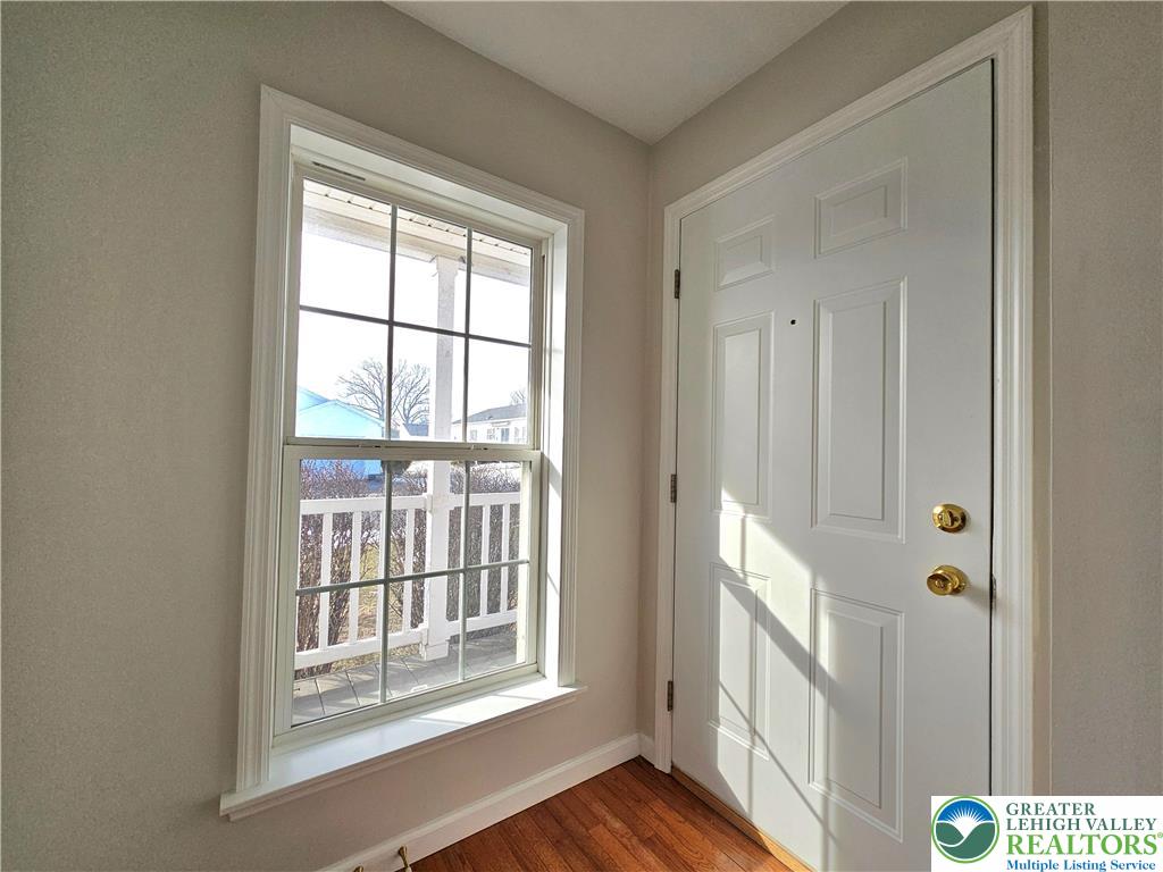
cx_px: 582
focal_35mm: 13
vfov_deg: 89.9
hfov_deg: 106.2
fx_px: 437
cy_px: 436
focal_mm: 2.2
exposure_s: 1/385
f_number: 2.2
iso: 50
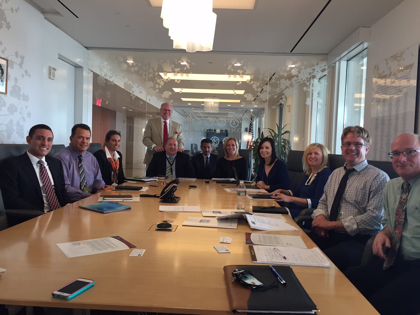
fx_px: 352
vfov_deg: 48.2
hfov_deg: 61.7
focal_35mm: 29
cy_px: 158
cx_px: 210
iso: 50
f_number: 2.2
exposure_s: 1/30
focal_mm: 4.15
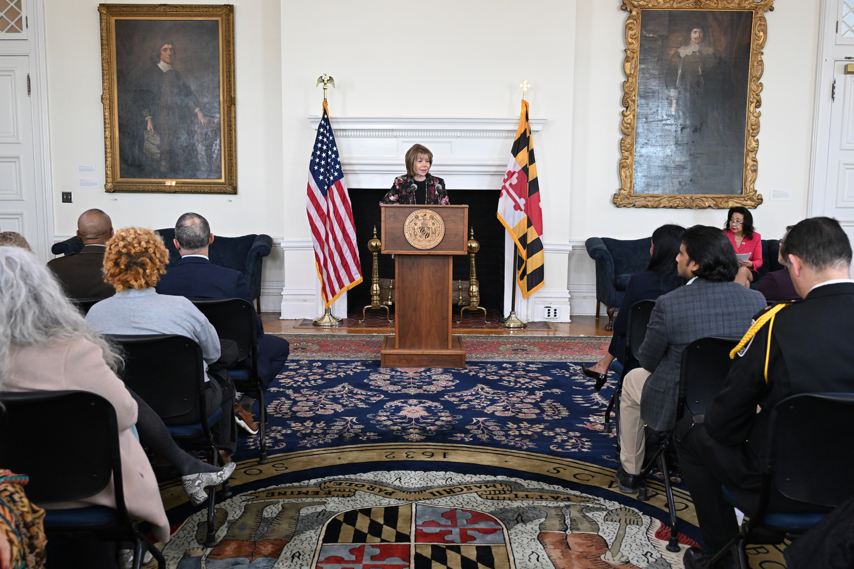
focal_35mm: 34
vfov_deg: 38.9
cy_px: 284
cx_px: 427
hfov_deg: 55.8
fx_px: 806
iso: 3200
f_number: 5
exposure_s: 1/200
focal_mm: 34
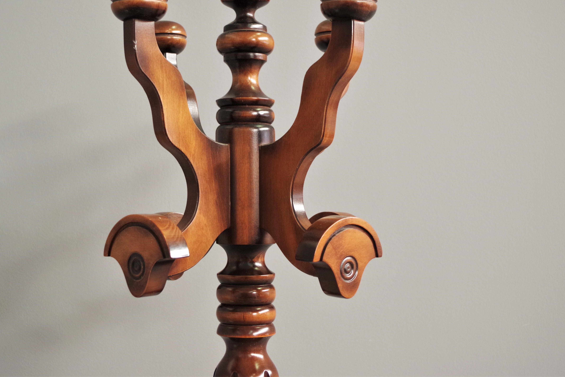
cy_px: 150
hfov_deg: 33.9
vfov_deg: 23.0
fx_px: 926
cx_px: 252
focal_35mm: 59
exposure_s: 1/50
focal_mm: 32.5
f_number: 4
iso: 800
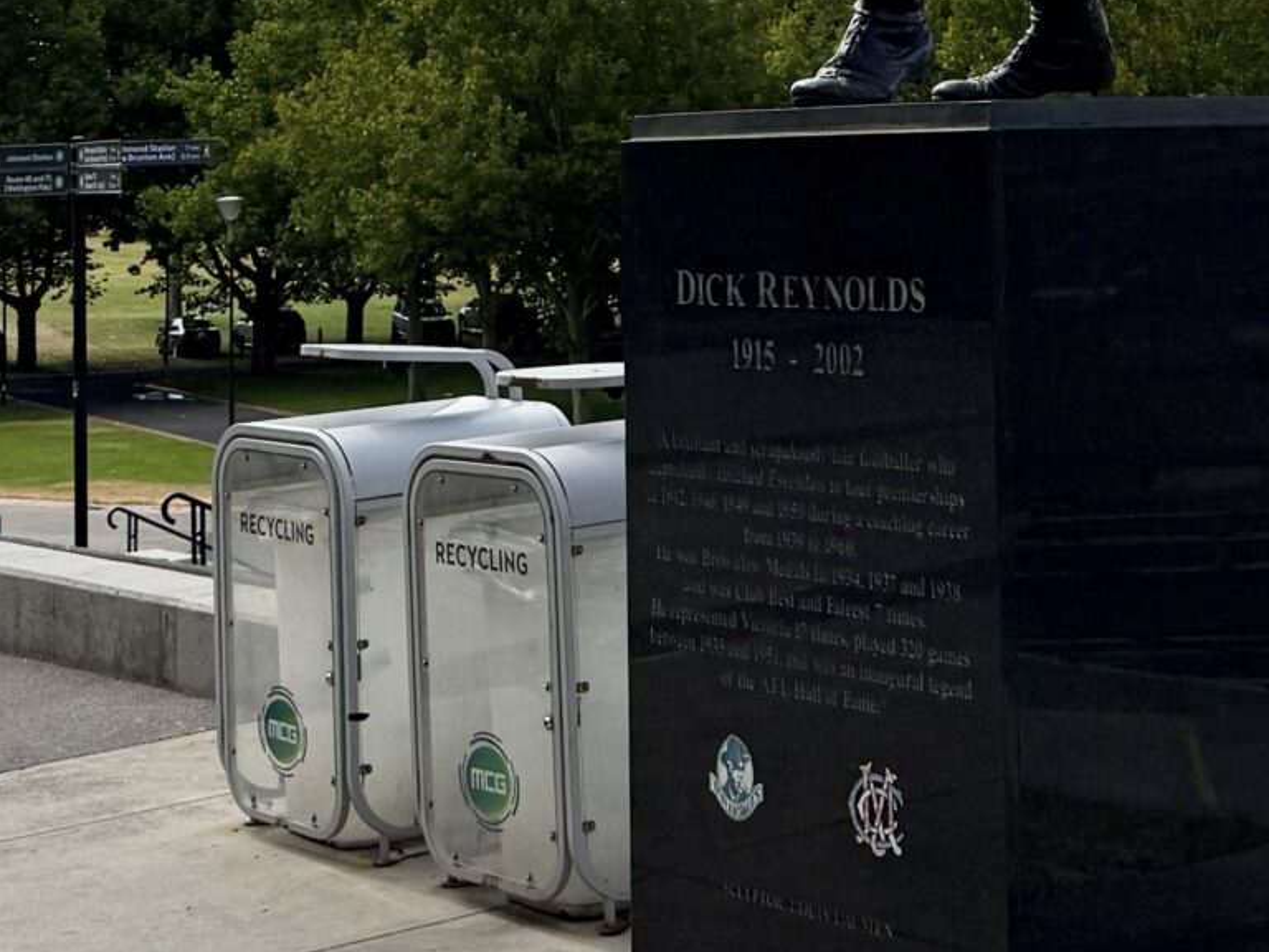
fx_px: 2933
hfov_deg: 24.0
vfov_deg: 17.9
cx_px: 1018
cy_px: -63
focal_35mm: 80
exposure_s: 1/11905
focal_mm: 6.76
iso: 80
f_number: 1.78
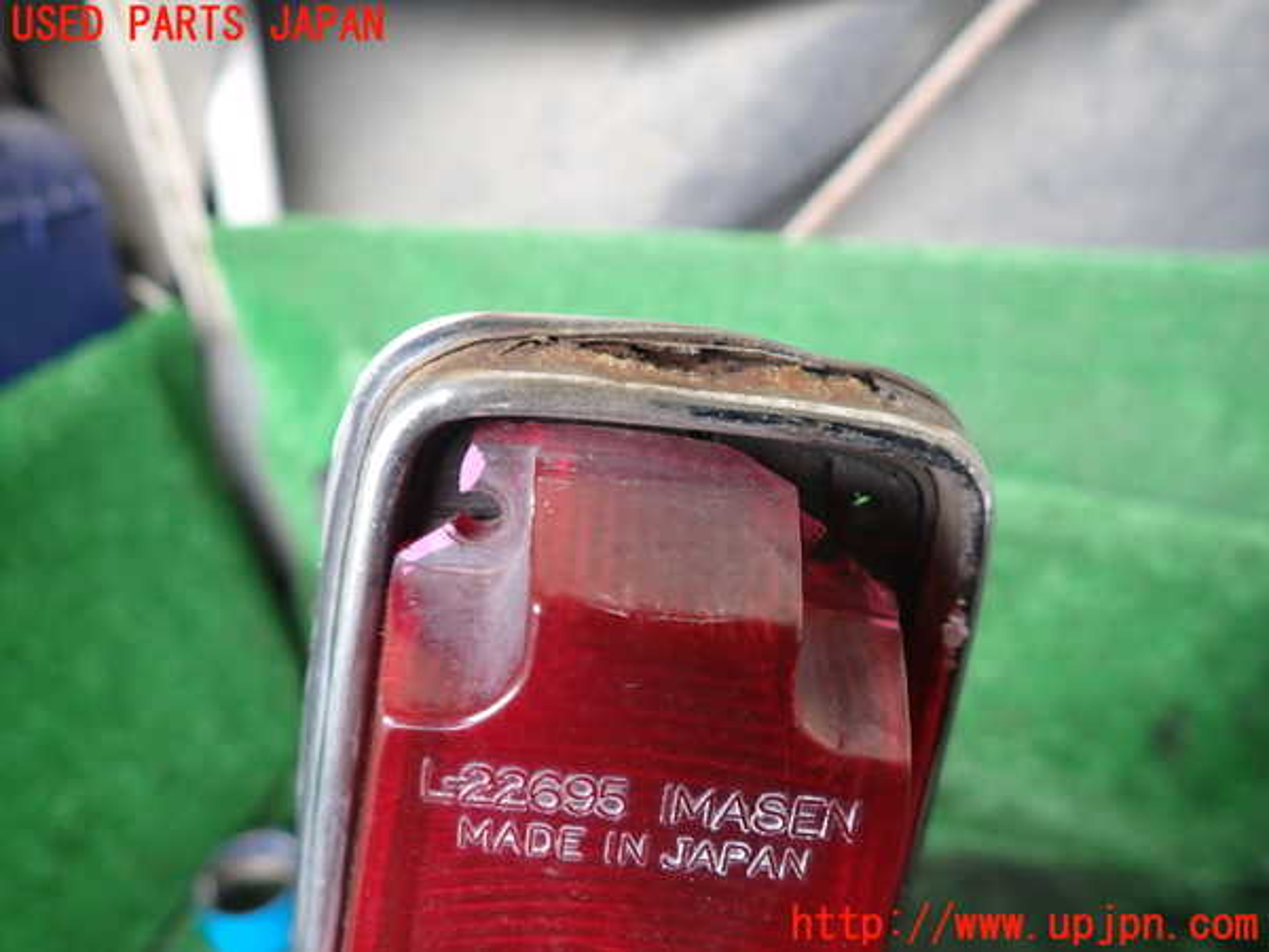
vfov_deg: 54.9
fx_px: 916
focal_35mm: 25
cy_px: 476
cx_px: 634
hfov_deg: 69.4
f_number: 2
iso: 200
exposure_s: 1/30
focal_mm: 4.5
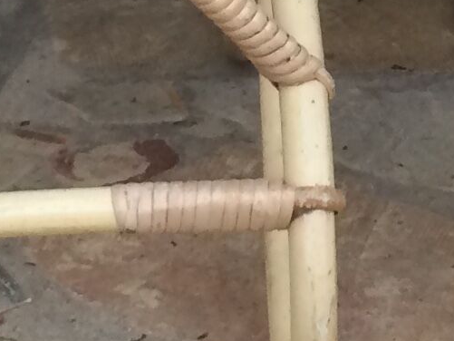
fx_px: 2479
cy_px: -165
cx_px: 429
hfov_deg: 10.4
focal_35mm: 189
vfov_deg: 7.7
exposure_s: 1/33
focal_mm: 4.15
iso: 50
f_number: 2.2
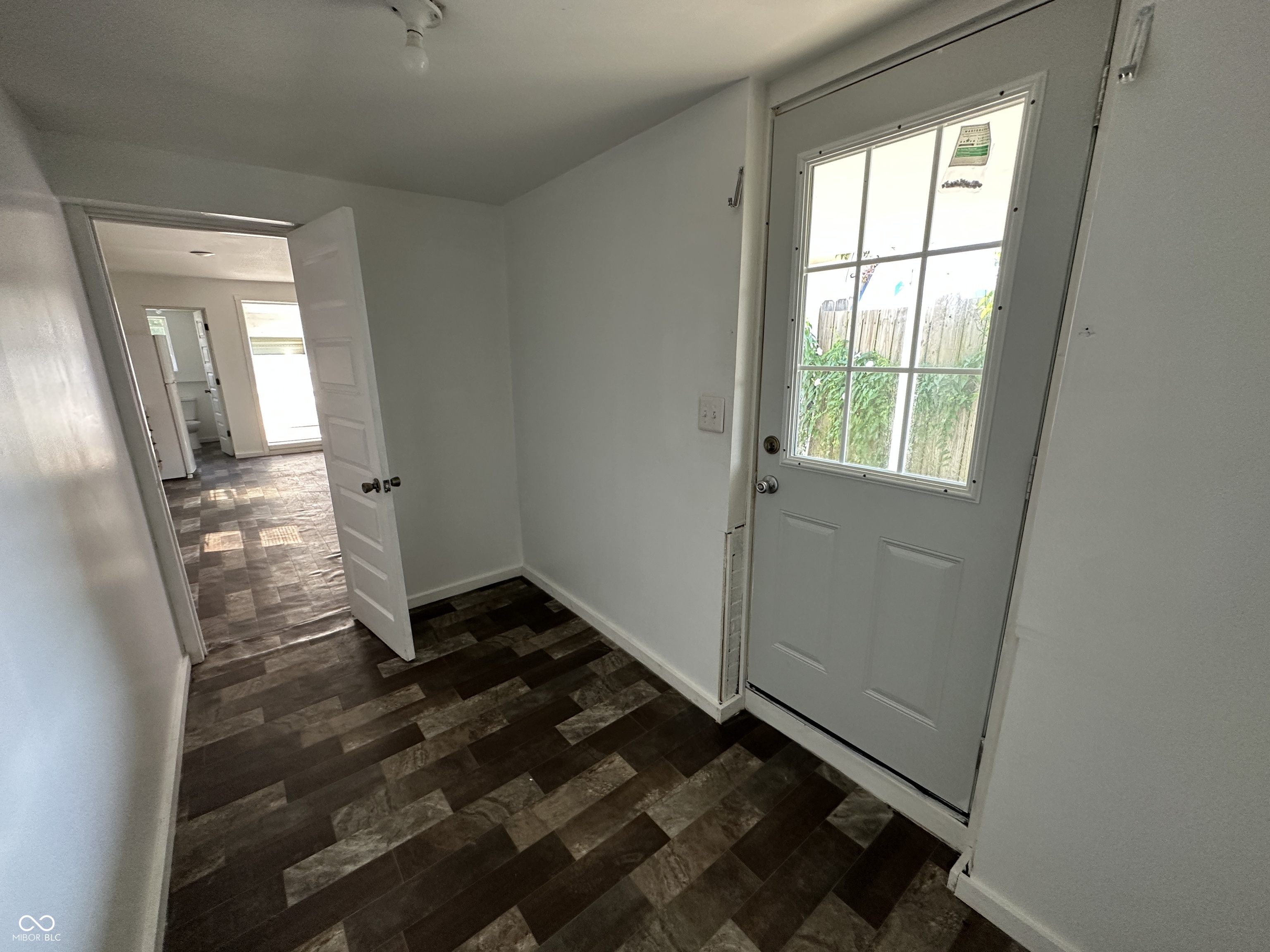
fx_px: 514
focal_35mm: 14
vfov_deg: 85.7
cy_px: 476
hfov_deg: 102.1
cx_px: 635
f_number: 2.2
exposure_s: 1/99
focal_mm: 2.22
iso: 200
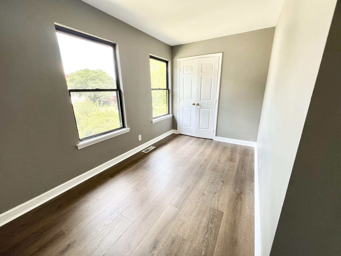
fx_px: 128
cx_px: 170
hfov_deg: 106.2
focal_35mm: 13
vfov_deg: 89.9
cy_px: 128
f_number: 1.8
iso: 50
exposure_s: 1/99
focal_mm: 1.57
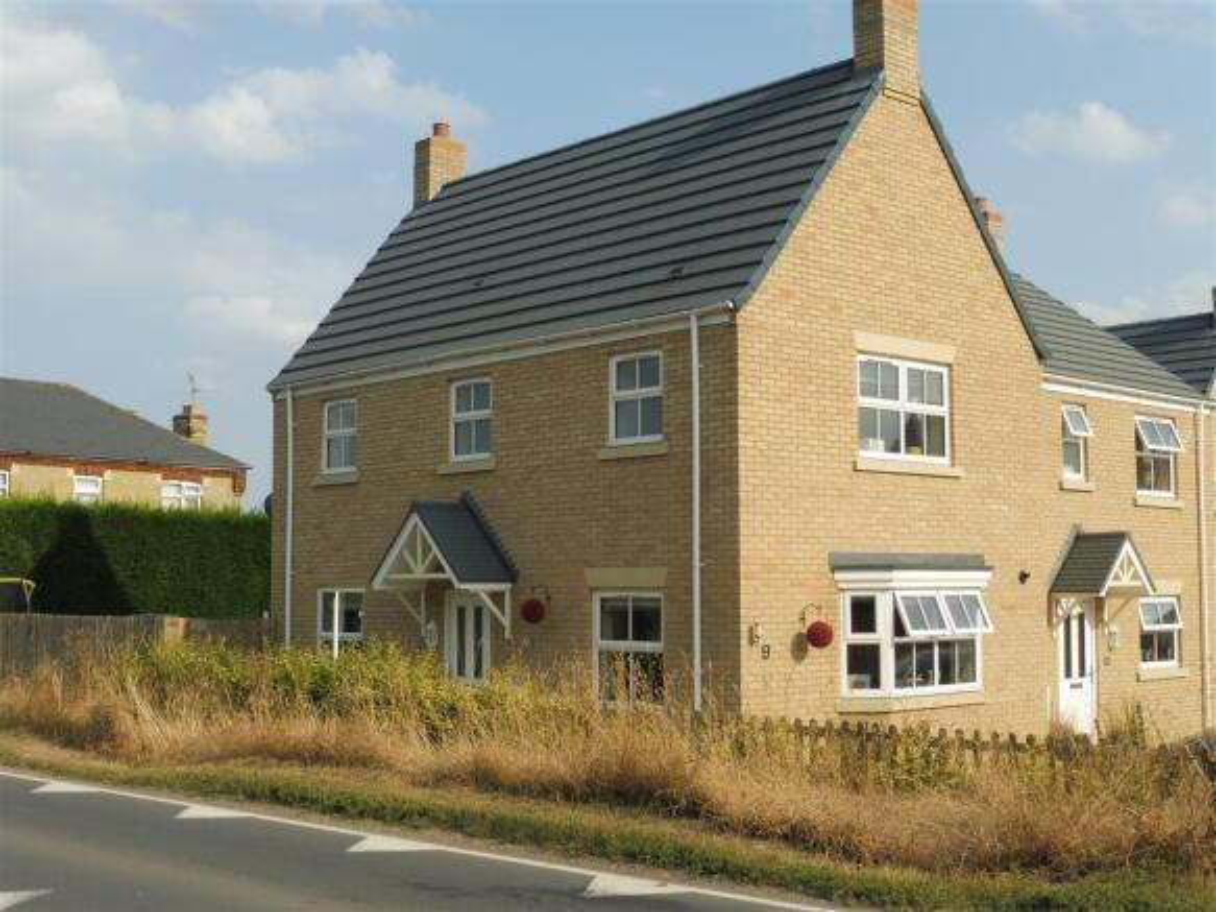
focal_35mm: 47
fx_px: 1651
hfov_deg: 40.4
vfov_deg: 30.9
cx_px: 608
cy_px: 456
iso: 100
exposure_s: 1/640
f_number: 5
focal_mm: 8.5
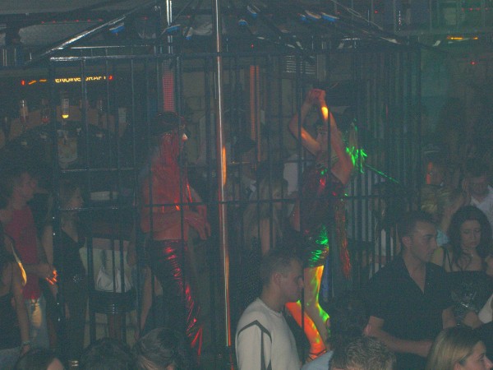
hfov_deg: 20.7
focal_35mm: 95
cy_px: 185
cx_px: 246
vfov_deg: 15.6
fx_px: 1353
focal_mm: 19.7
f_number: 4.8
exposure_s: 1/60
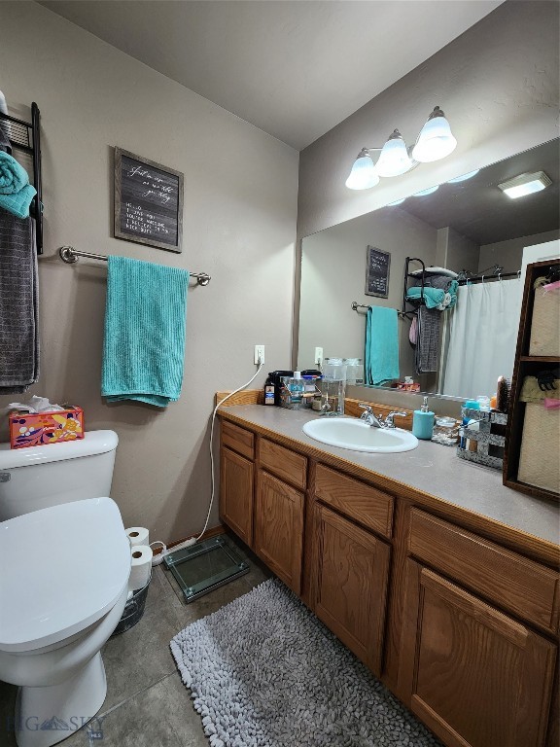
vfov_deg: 106.2
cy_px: 374
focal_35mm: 13
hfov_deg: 89.9
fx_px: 280
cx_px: 280
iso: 200
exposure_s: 1/60
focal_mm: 2.2
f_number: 2.2
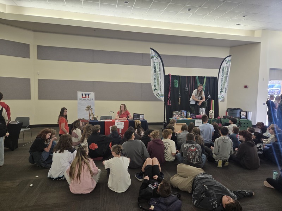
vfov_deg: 58.9
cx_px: 141
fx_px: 187
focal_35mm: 23
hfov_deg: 73.9
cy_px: 106
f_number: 1.8
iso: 250
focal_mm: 5.4
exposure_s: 1/120
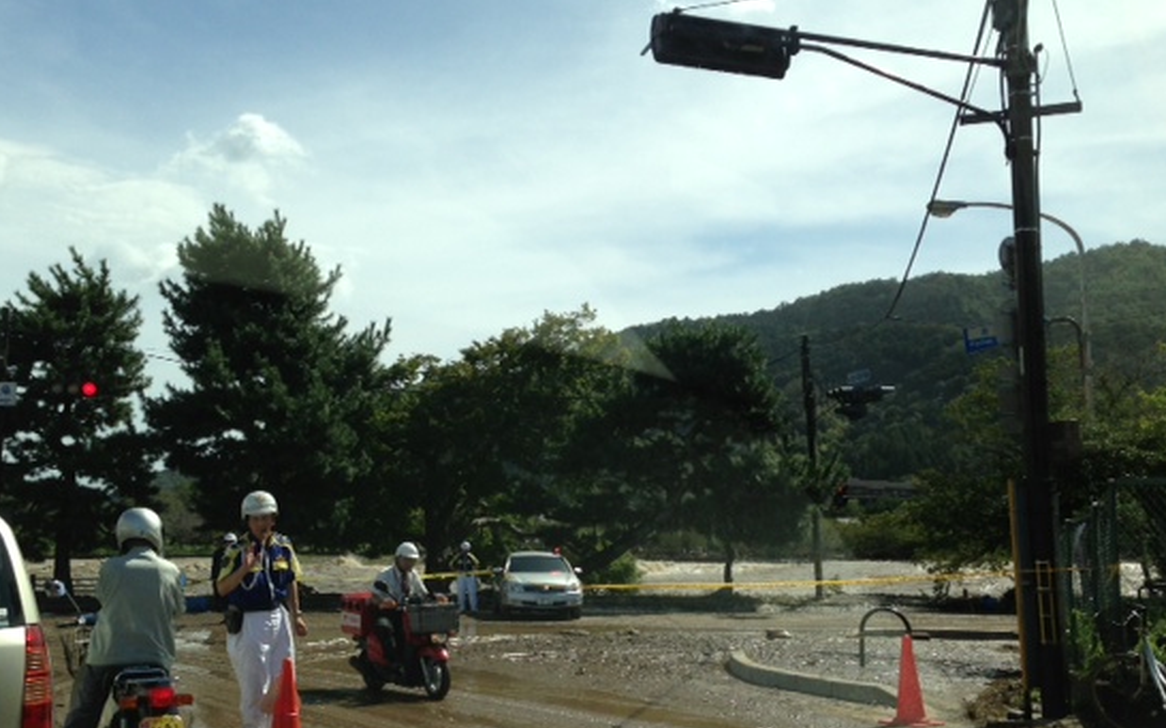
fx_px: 1303
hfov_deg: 48.2
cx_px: 536
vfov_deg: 31.2
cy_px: 427
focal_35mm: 41
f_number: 2.4
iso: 50
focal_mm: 4.13
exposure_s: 1/1748
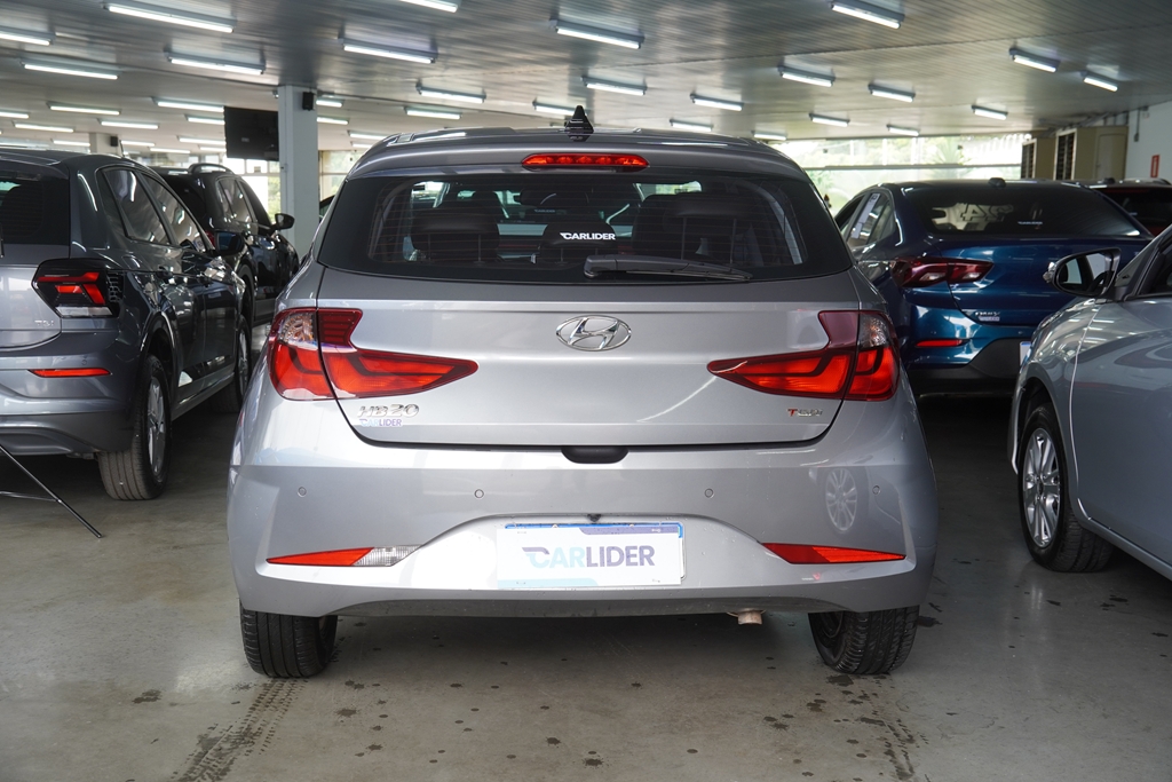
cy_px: 391
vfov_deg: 33.0
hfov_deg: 47.9
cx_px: 586
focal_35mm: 40
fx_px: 1319
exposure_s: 1/60
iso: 200
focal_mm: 27
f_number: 4
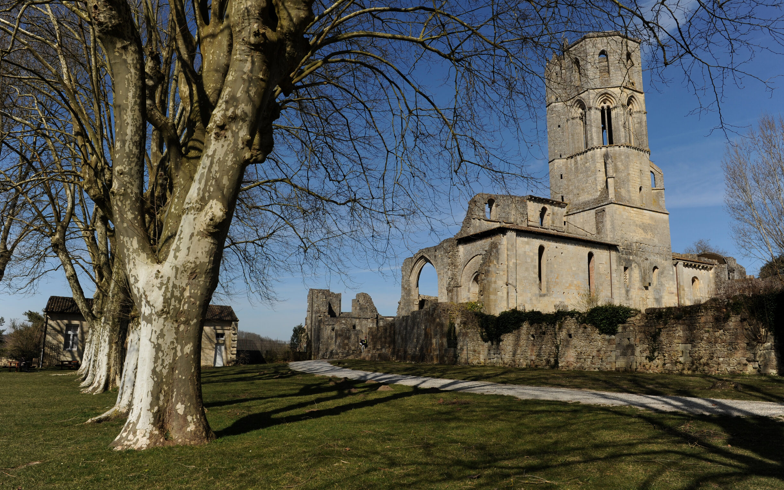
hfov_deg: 66.5
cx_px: 396
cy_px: 238
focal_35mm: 28
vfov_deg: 44.5
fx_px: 598
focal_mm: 27
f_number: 7.1
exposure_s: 1/1000
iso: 200
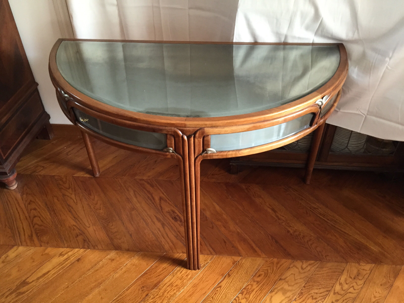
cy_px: 152
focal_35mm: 29
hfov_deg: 61.7
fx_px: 338
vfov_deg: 48.2
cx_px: 202
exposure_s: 1/30
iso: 200
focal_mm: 4.15
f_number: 2.2
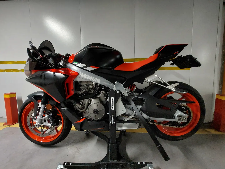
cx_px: 112
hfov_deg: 106.2
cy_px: 84
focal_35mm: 13
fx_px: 84
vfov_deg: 89.9
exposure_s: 1/25
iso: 320
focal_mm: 1.74
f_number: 2.2
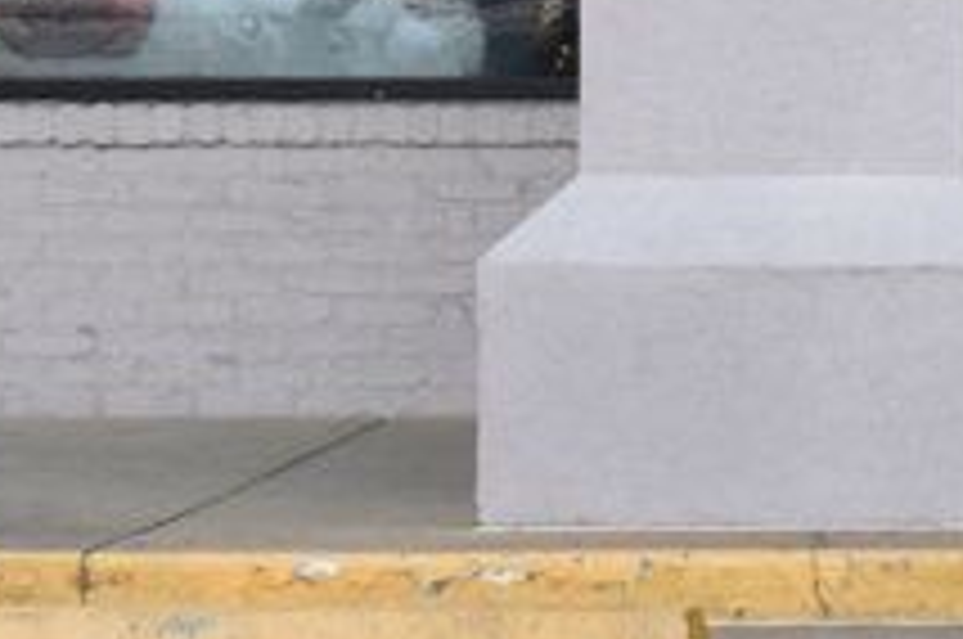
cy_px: -189
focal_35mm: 230
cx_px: 1804
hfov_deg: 8.6
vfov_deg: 5.9
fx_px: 6143
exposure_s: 1/60
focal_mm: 32
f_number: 8
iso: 400
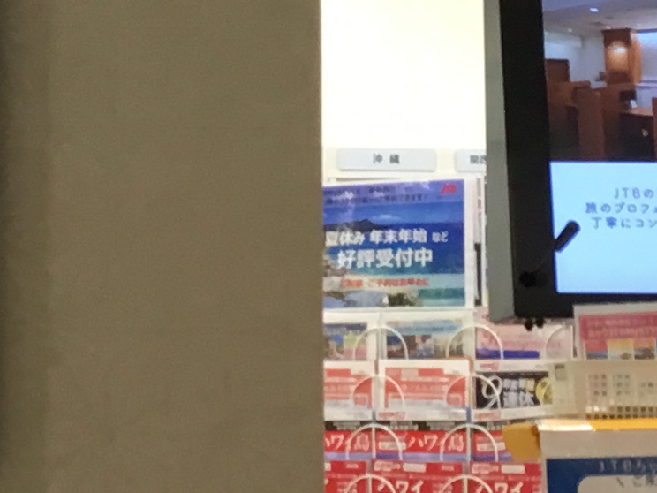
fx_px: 2581
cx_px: 247
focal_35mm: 136
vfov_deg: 10.8
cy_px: 34
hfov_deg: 14.5
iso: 64
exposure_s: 1/33
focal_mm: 3.3
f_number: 2.4
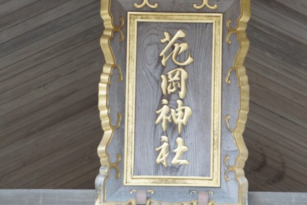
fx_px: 1766
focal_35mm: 207
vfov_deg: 6.6
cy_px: 91
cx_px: 168
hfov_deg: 9.9
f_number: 5.6
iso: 1000
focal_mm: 90
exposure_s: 1/160
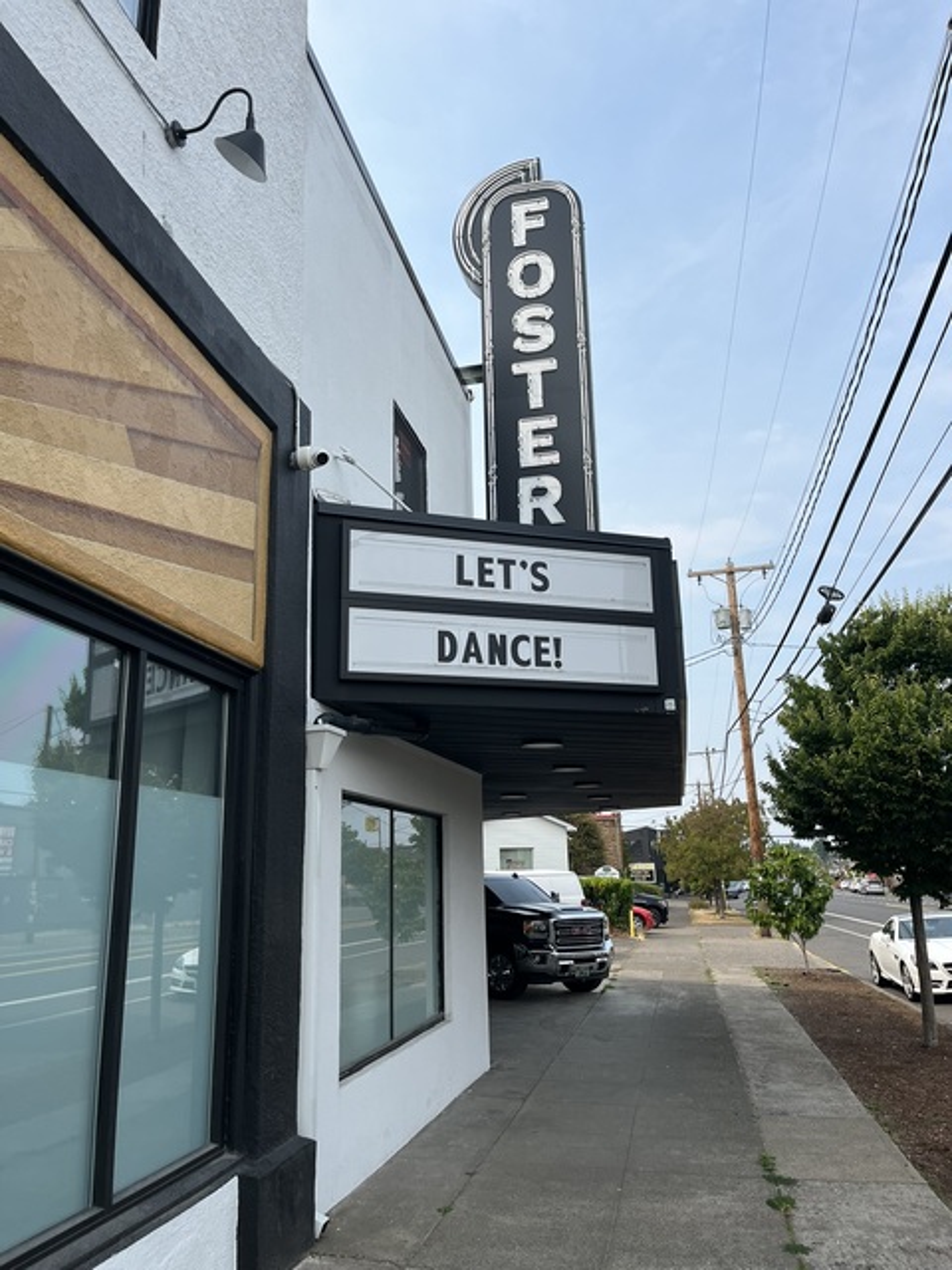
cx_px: 476
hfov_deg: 53.1
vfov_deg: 67.3
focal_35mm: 26
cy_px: 635
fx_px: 953
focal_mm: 5.1
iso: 50
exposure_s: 1/3049
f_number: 1.6
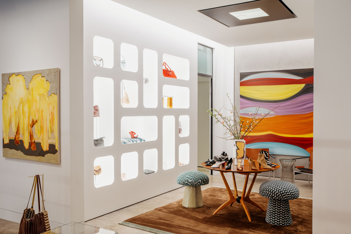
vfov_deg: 37.8
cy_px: 117
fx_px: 341
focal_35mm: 35
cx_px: 176
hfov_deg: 54.4
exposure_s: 1/80
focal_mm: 35
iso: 800
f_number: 8
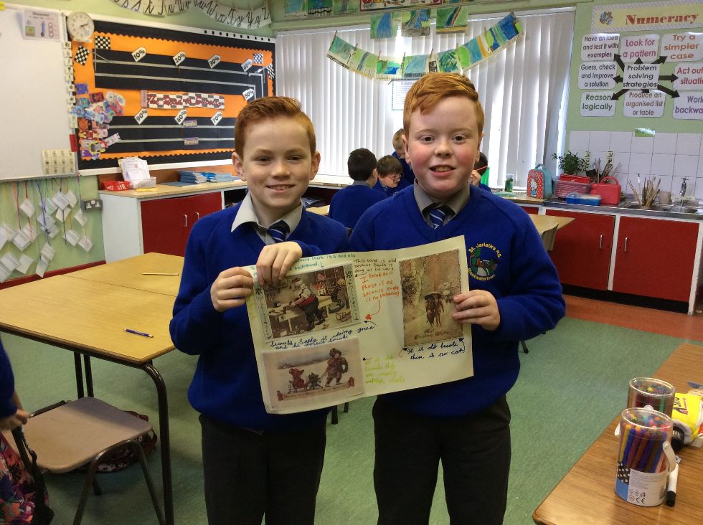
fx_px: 649
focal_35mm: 32
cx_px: 352
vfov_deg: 44.1
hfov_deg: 56.9
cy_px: 262
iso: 80
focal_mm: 3.3
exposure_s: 1/24
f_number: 2.4
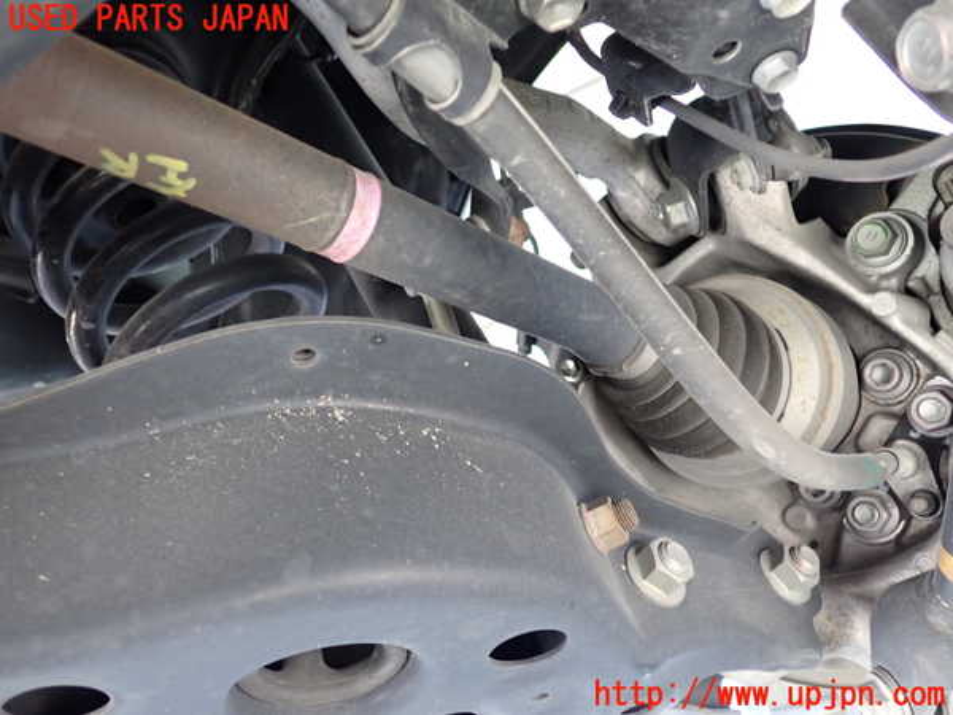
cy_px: 358
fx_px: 826
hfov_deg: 60.0
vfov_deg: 46.8
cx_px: 476
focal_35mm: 30
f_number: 2.3
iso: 320
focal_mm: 5.4
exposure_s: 1/30
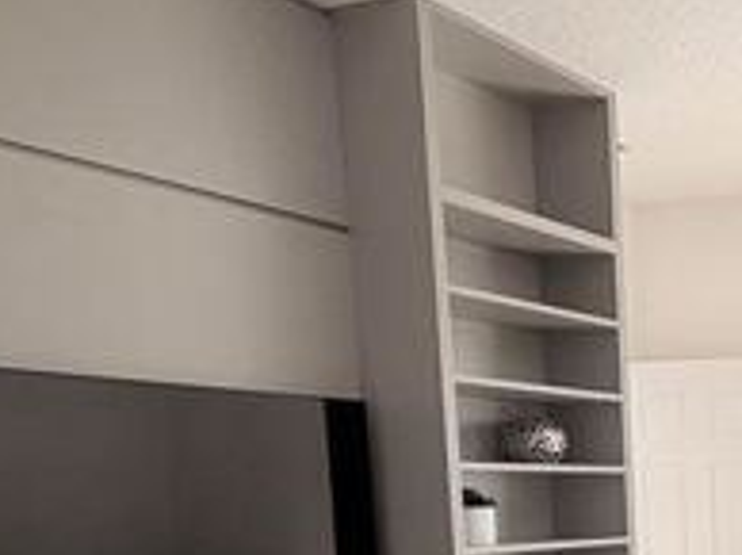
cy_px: 624
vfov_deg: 26.1
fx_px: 1092
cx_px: 993
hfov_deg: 29.3
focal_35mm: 51
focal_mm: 2.22
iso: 50
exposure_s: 1/120
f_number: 2.2
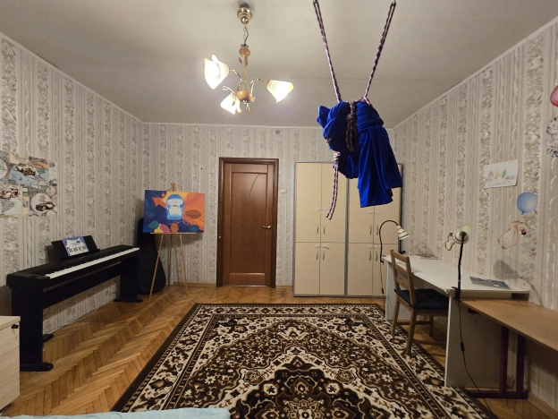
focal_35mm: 13
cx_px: 279
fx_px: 210
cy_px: 210
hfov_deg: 106.2
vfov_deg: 89.9
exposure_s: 1/50
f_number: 2.2
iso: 500
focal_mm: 2.2
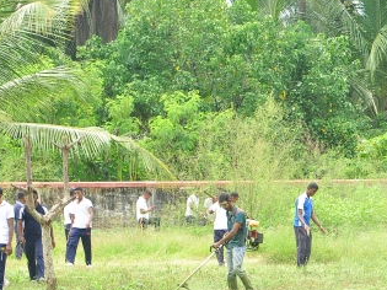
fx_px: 3219
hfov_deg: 6.9
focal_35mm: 288
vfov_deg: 5.2
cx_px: 373
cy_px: 247
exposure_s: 1/125
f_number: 7.1
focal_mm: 90
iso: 250
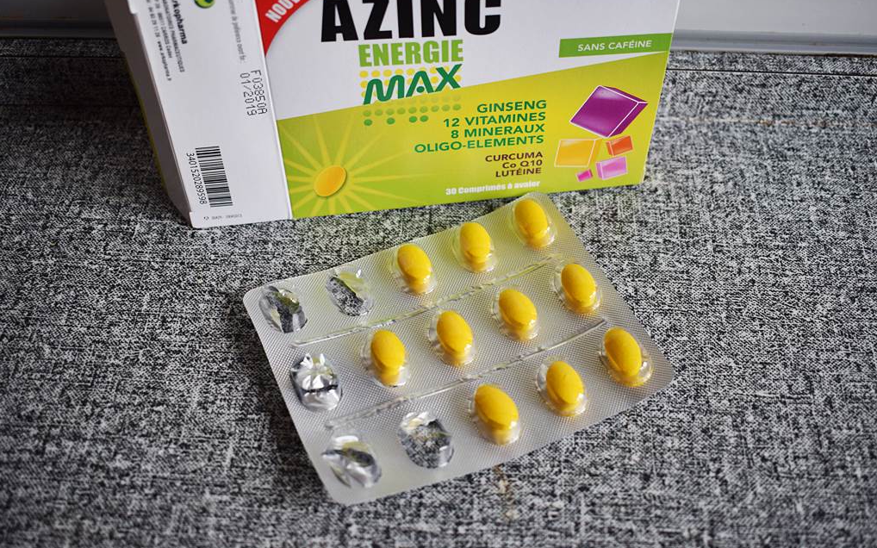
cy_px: 255
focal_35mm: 40
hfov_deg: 49.3
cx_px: 437
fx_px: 956
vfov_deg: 32.0
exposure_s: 1/80
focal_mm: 26
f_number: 4.2
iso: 400
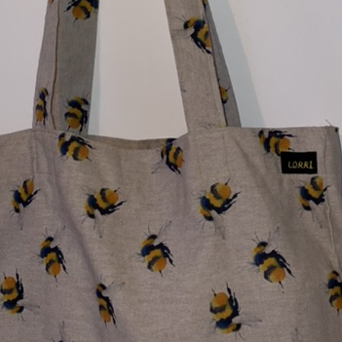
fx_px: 749
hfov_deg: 25.7
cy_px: 116
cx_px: 156
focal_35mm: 67
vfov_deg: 25.6
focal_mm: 4.2
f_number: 1.6
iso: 50
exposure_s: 1/33
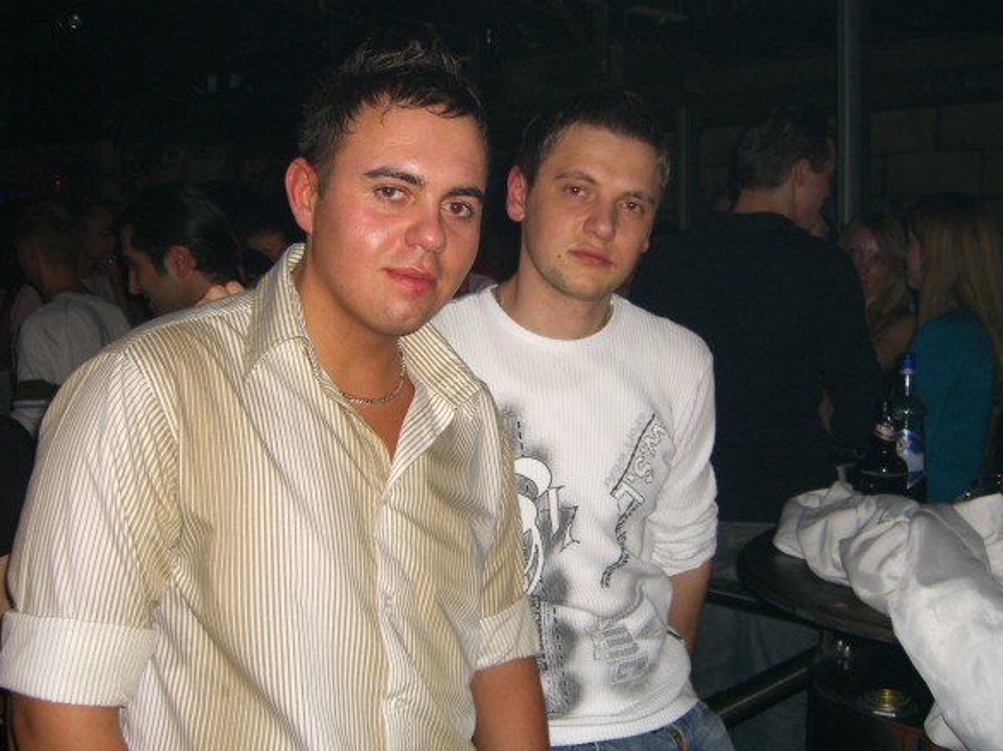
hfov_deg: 47.9
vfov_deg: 36.8
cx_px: 495
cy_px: 379
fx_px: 1129
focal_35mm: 39
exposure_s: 1/60
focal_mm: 7.9
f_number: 2.8
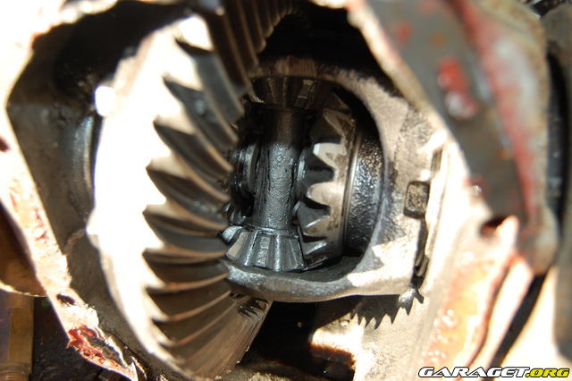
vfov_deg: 43.6
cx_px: 286
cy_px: 190
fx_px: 476
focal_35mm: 30
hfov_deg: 62.0
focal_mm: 20
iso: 320
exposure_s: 1/160
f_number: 3.8
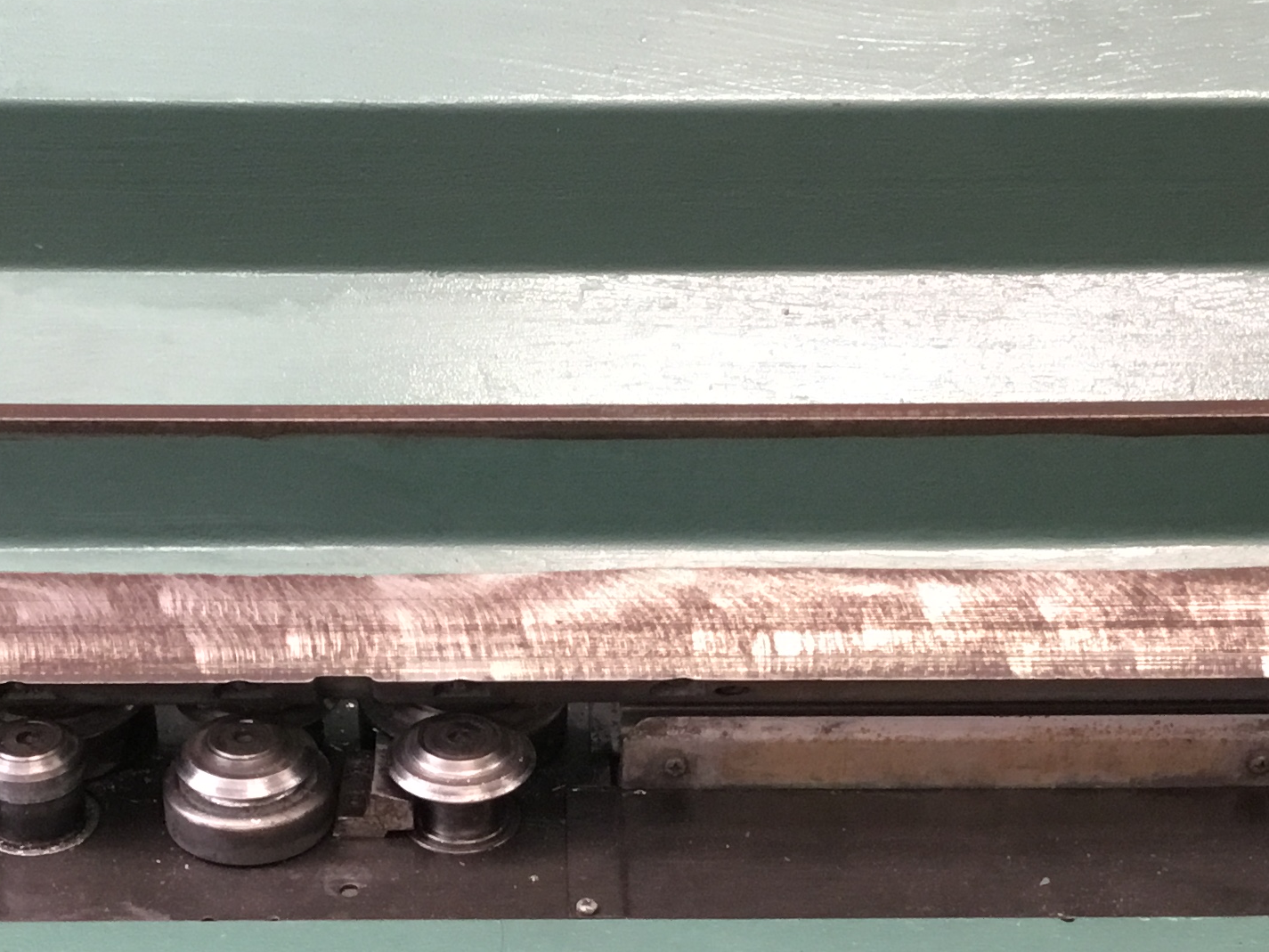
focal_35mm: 71
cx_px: 576
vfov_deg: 20.3
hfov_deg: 27.4
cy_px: 849
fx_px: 2603
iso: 125
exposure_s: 1/33
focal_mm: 3.3
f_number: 2.4
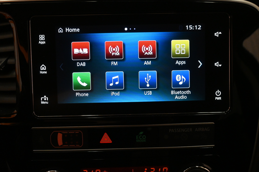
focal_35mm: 30
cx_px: 130
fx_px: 216
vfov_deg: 43.6
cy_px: 86
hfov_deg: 61.9
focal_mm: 20
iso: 3200
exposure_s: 1/160
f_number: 6.3
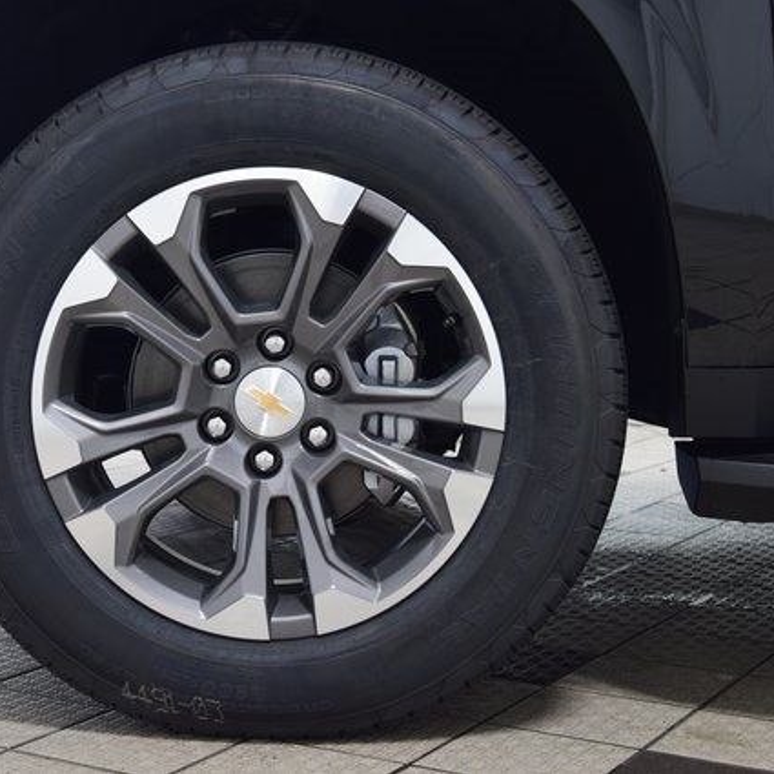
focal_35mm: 73
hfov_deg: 23.6
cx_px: 282
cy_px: 387
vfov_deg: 23.7
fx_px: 1847
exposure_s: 1/15
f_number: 6.3
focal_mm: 38
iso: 800
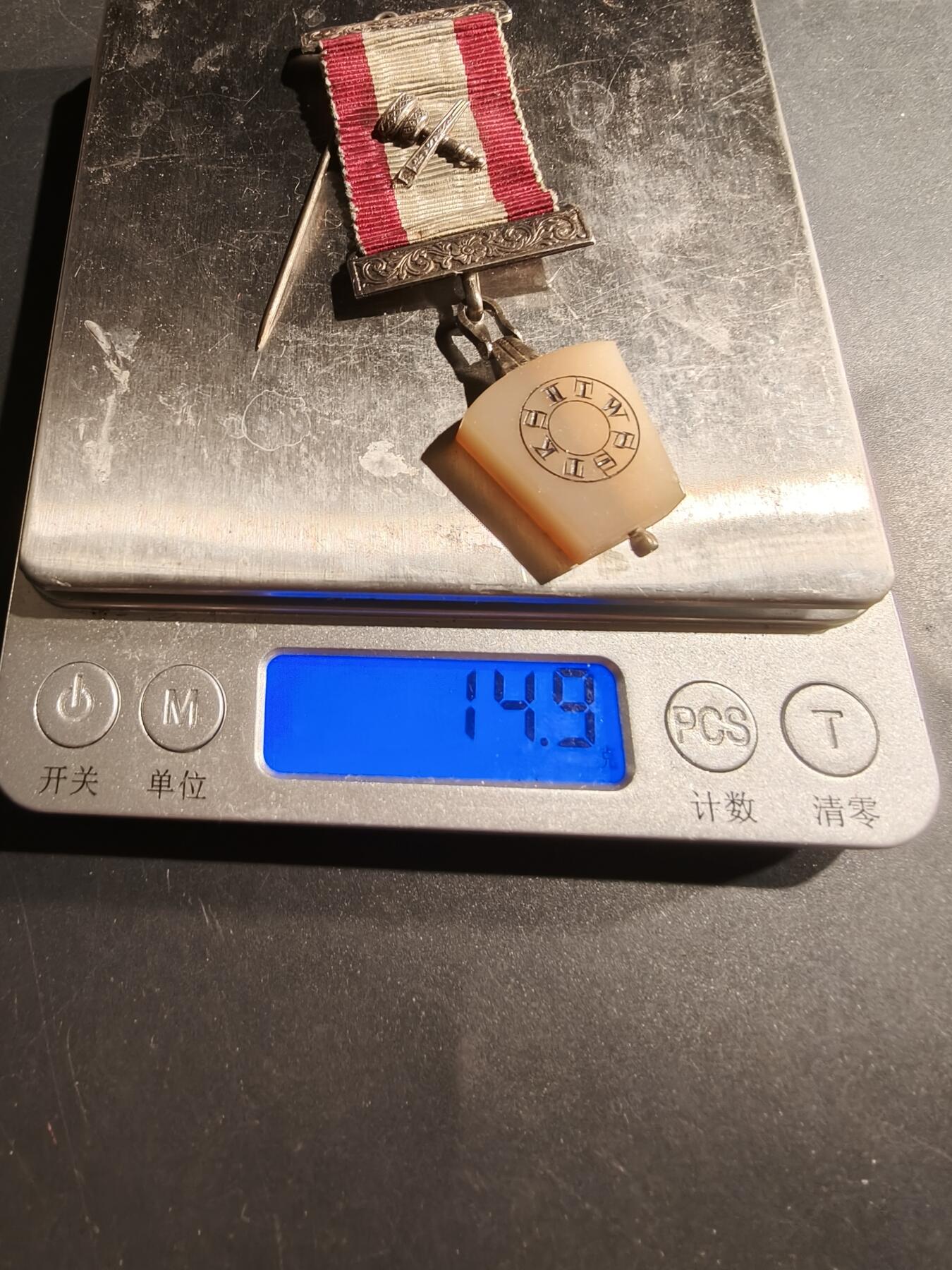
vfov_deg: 73.9
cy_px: 635
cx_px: 476
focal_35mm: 23
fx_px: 843
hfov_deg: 58.9
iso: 160
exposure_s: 1/54.4
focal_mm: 2.32
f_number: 2
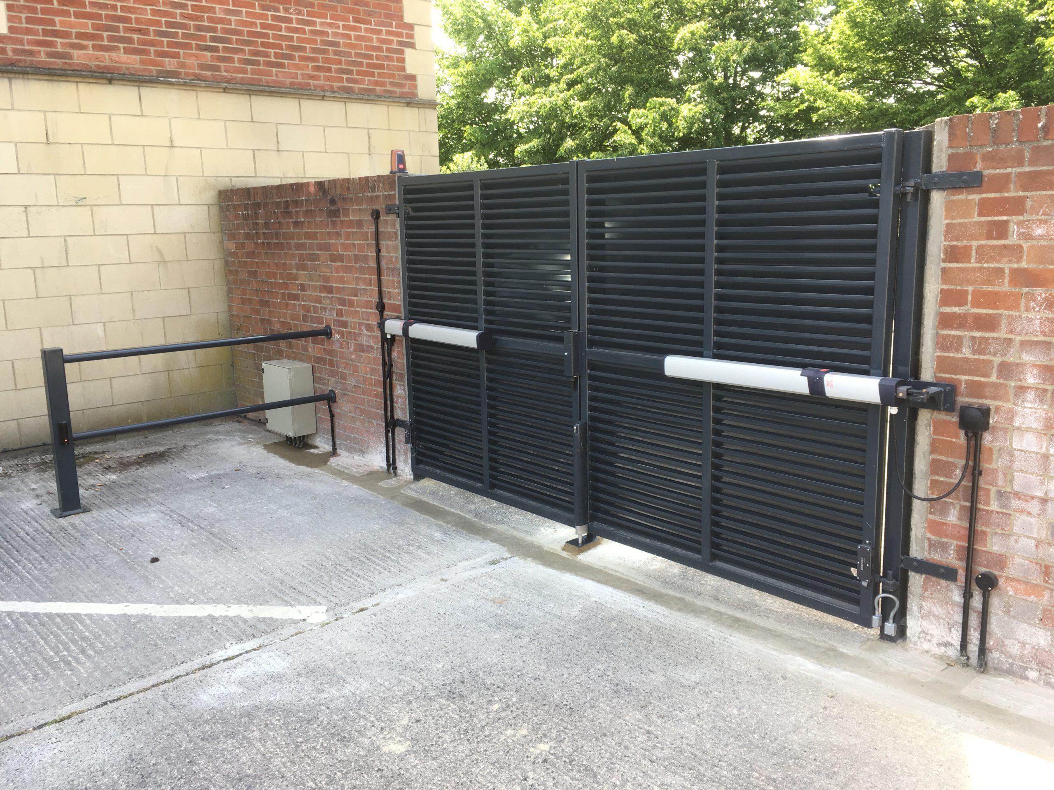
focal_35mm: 29
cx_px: 527
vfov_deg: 48.2
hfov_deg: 61.7
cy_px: 395
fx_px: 883
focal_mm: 4.15
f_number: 2.2
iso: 25
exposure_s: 1/125
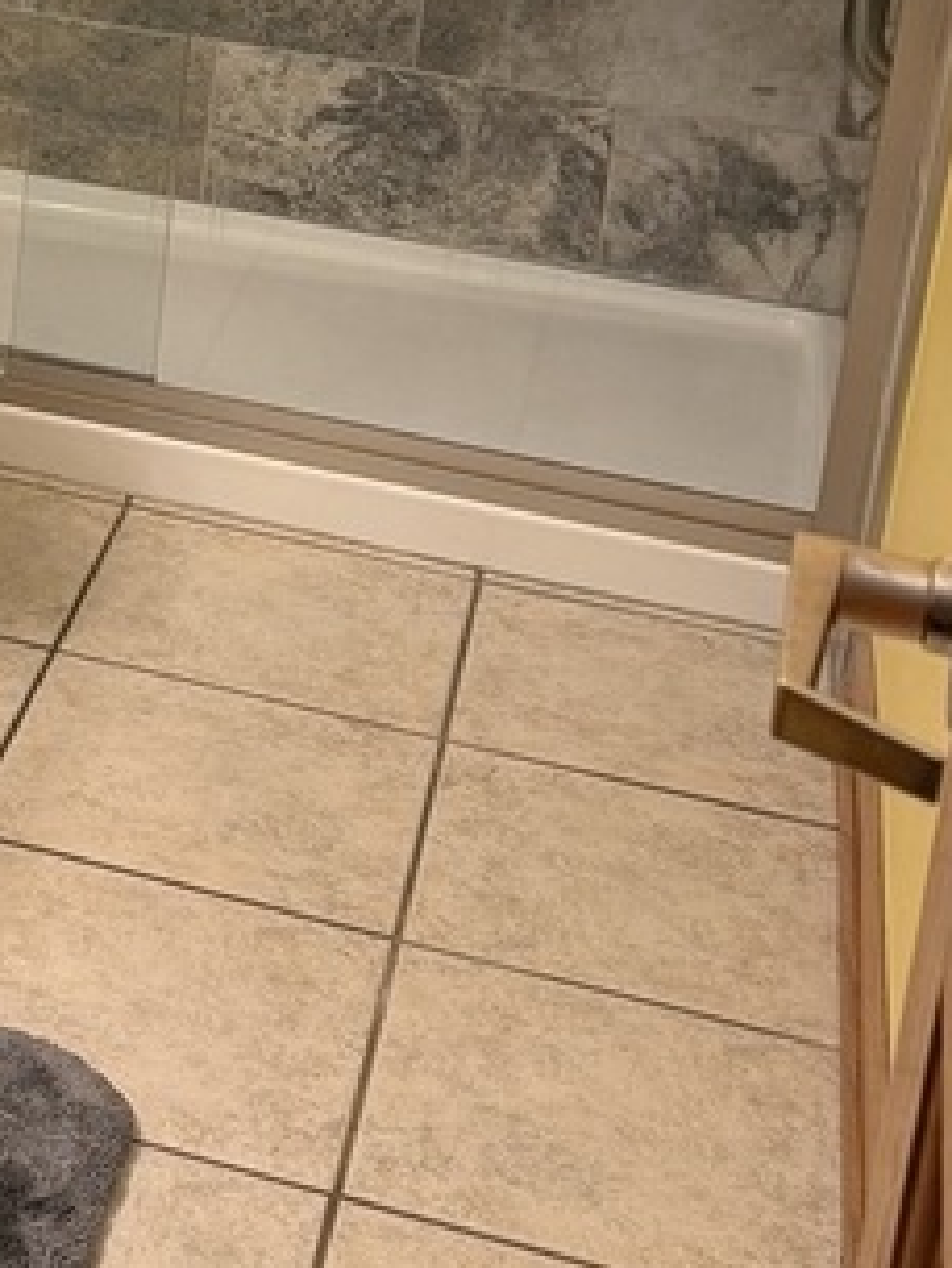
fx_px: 3115
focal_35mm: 85
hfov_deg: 16.2
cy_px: -129
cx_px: -382
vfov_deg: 21.8
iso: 160
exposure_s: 1/60
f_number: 1.78
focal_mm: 6.76
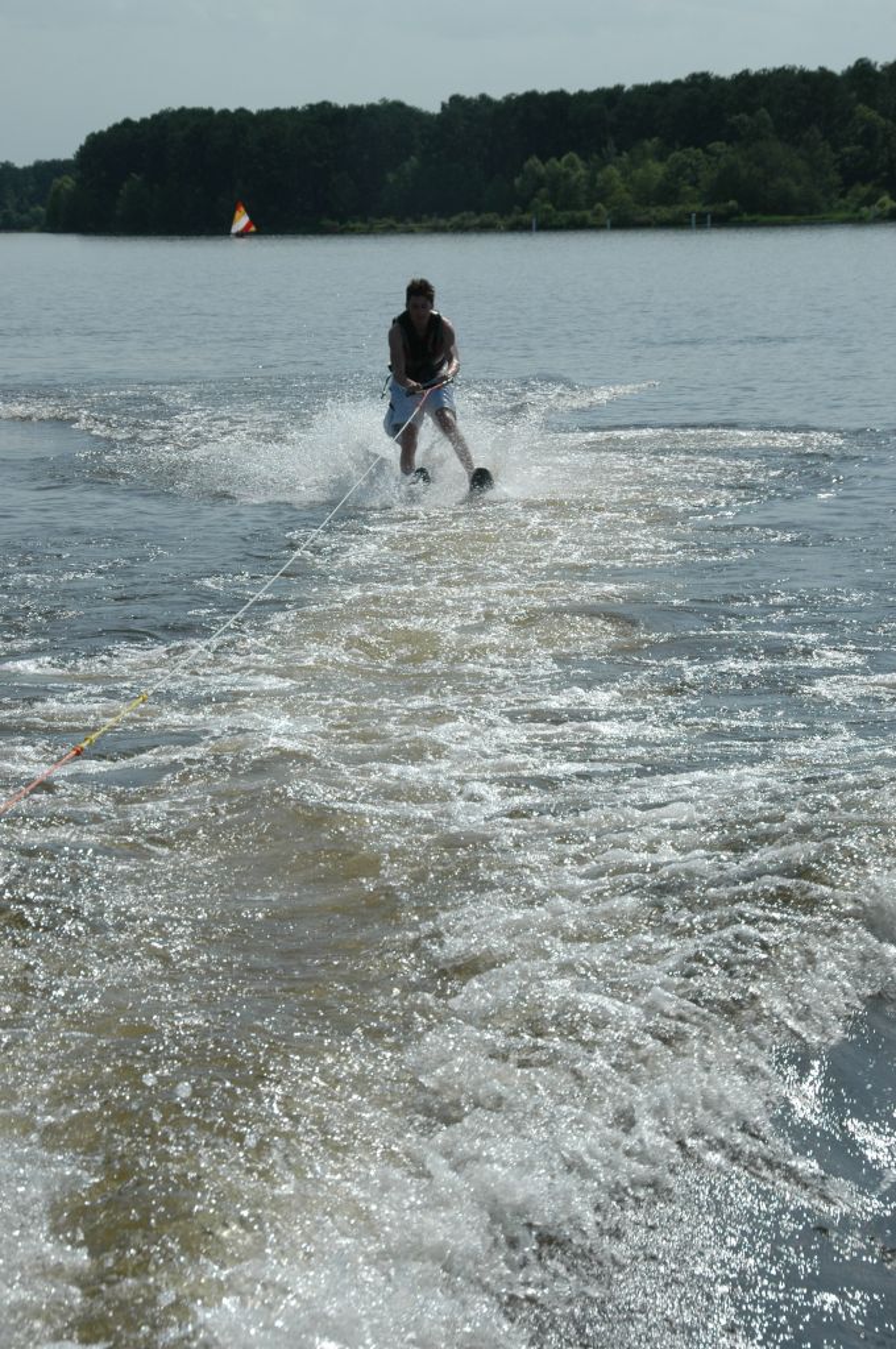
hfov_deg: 13.0
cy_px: 674
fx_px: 3930
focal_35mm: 105
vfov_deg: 19.5
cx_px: 448
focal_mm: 70
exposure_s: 1/500
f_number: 11
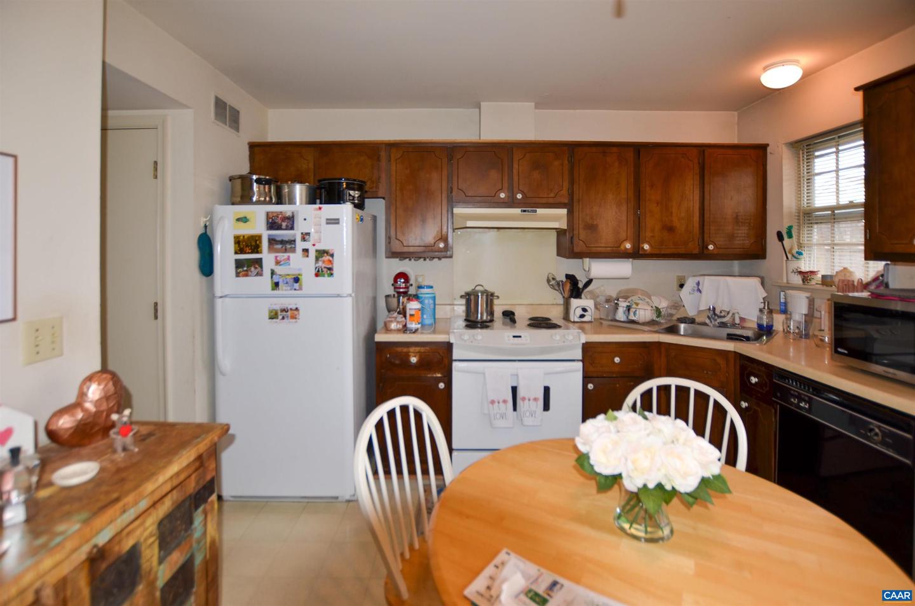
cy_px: 303
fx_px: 380
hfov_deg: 100.5
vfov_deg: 77.0
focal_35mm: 15
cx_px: 458
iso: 100
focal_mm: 10
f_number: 3.5
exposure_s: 1/60
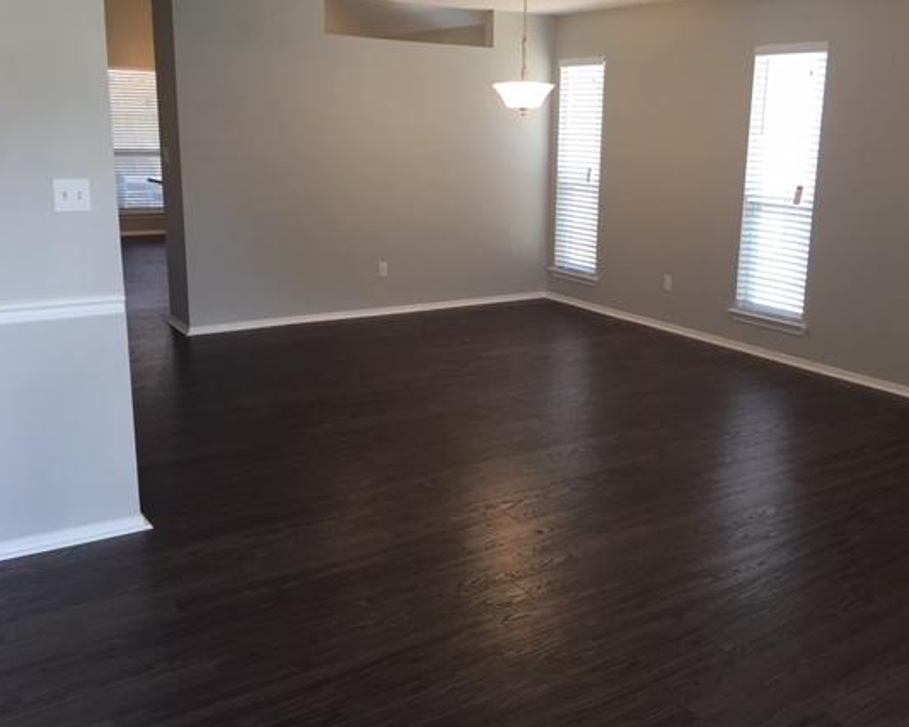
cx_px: 524
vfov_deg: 43.3
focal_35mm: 34
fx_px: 914
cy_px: 326
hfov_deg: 52.7
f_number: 2.2
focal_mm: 4.15
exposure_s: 1/30
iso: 25
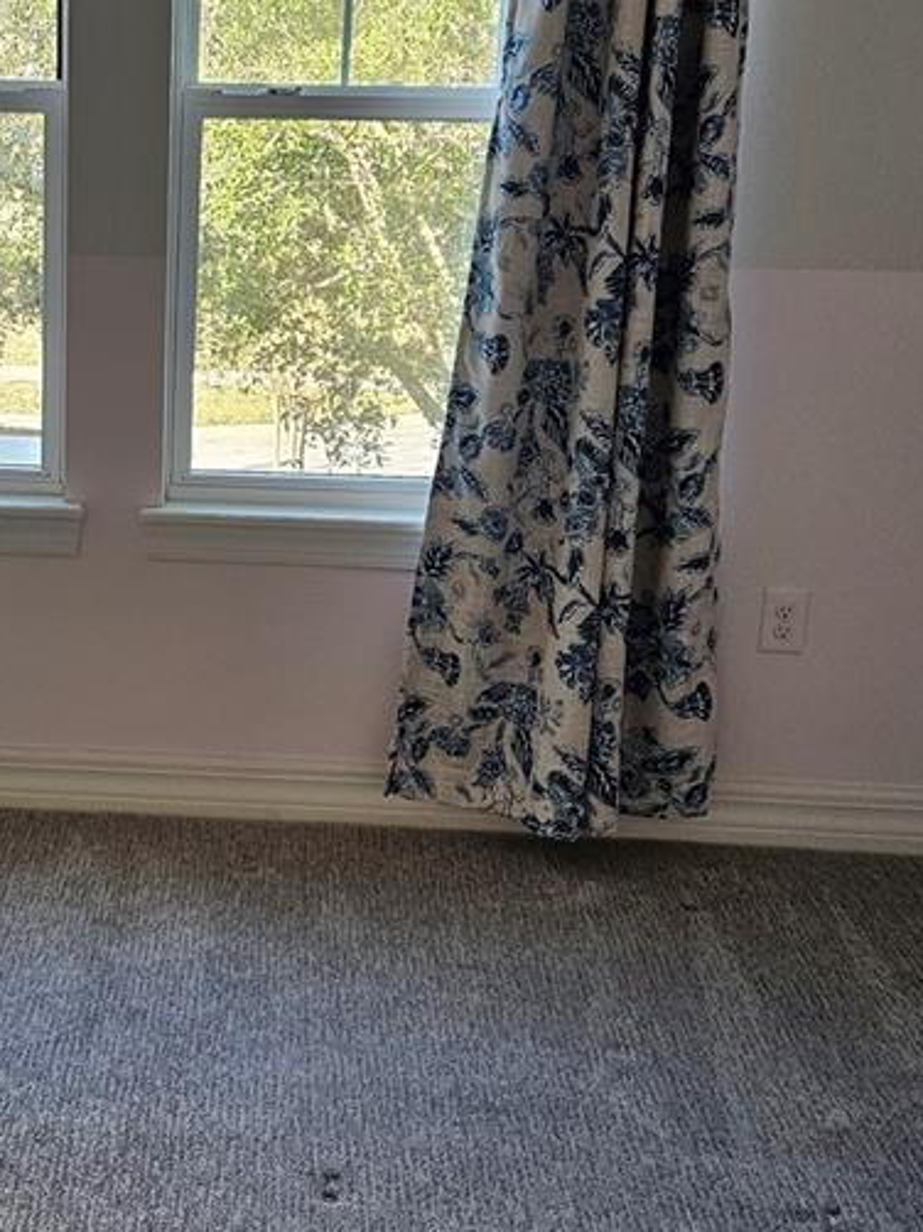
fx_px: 1957
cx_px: 113
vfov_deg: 35.0
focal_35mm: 55
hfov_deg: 25.8
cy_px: 606
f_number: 1.8
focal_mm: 5.4
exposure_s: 1/180
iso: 160
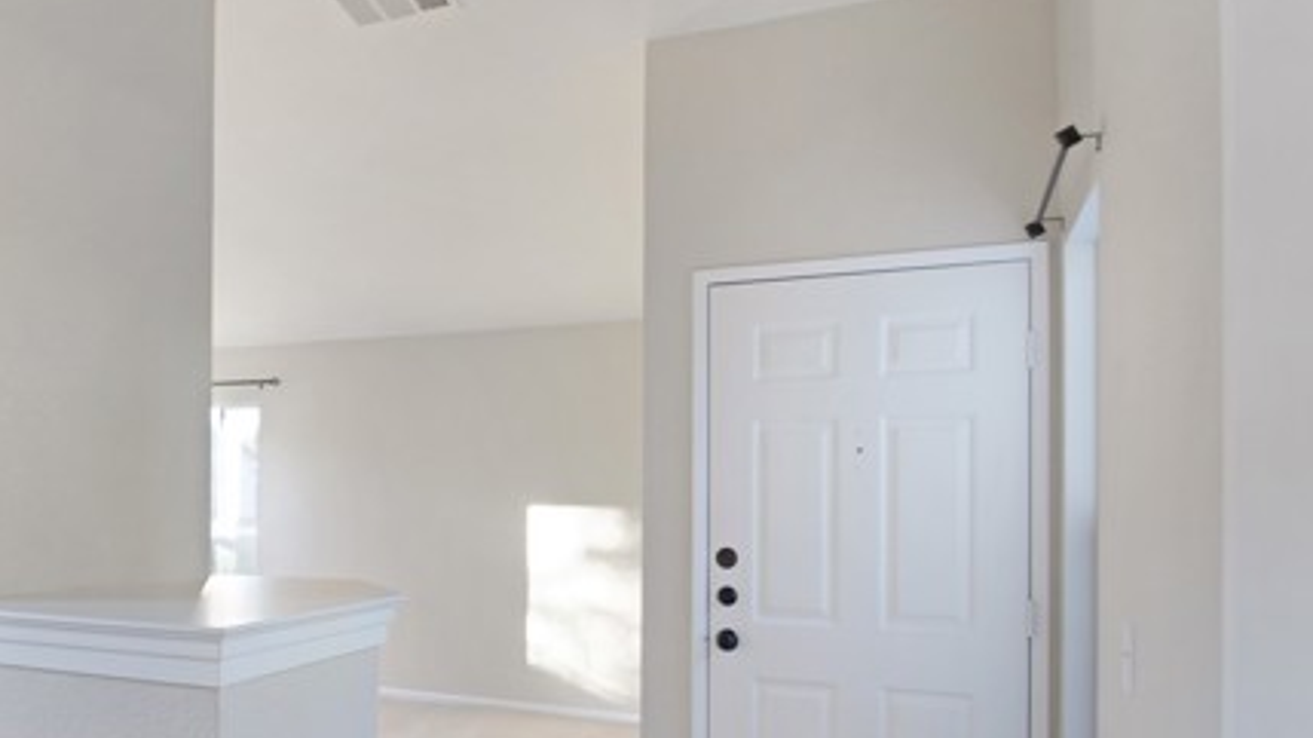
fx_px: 897
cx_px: 484
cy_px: 482
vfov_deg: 44.1
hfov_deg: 71.1
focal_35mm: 26
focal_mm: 11
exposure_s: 1/5
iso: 100
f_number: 3.2
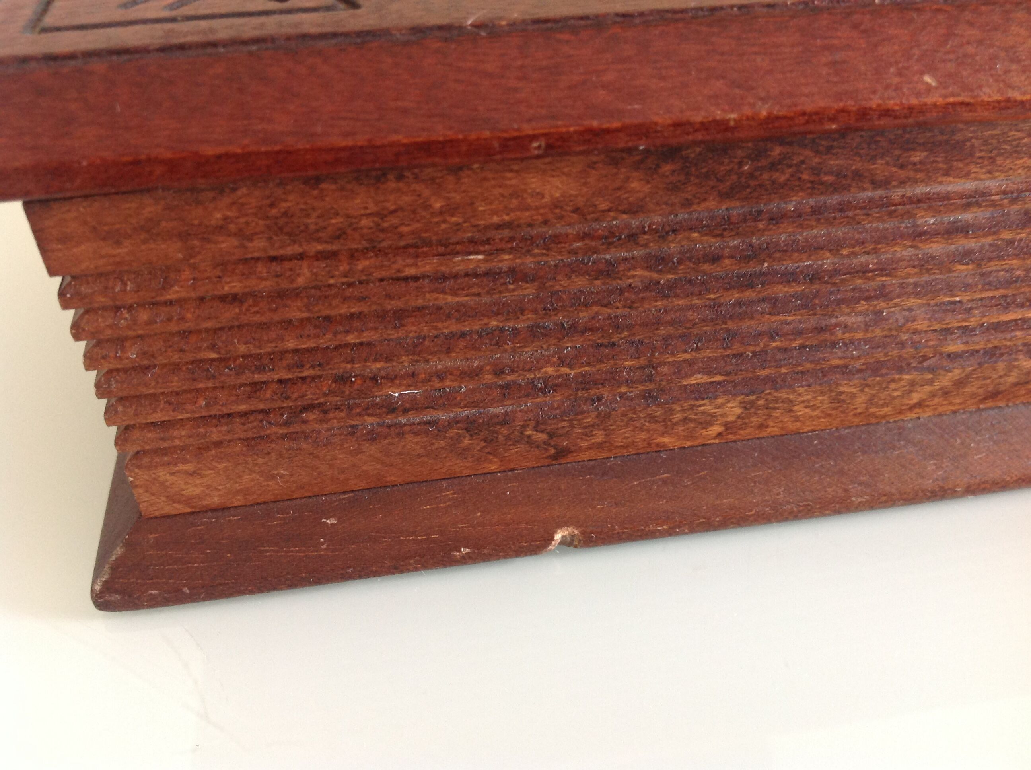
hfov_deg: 52.7
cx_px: 516
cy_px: 385
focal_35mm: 35
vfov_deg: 40.6
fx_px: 1041
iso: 100
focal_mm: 4.28
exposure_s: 1/15
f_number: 2.4
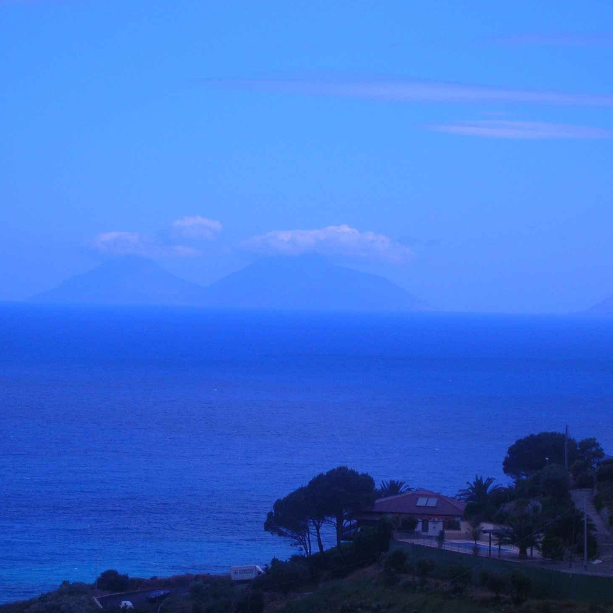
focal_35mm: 139
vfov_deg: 12.6
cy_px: 312
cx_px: 316
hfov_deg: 12.6
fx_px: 2785
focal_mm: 16.7
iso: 50
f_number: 4.8
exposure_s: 1/654
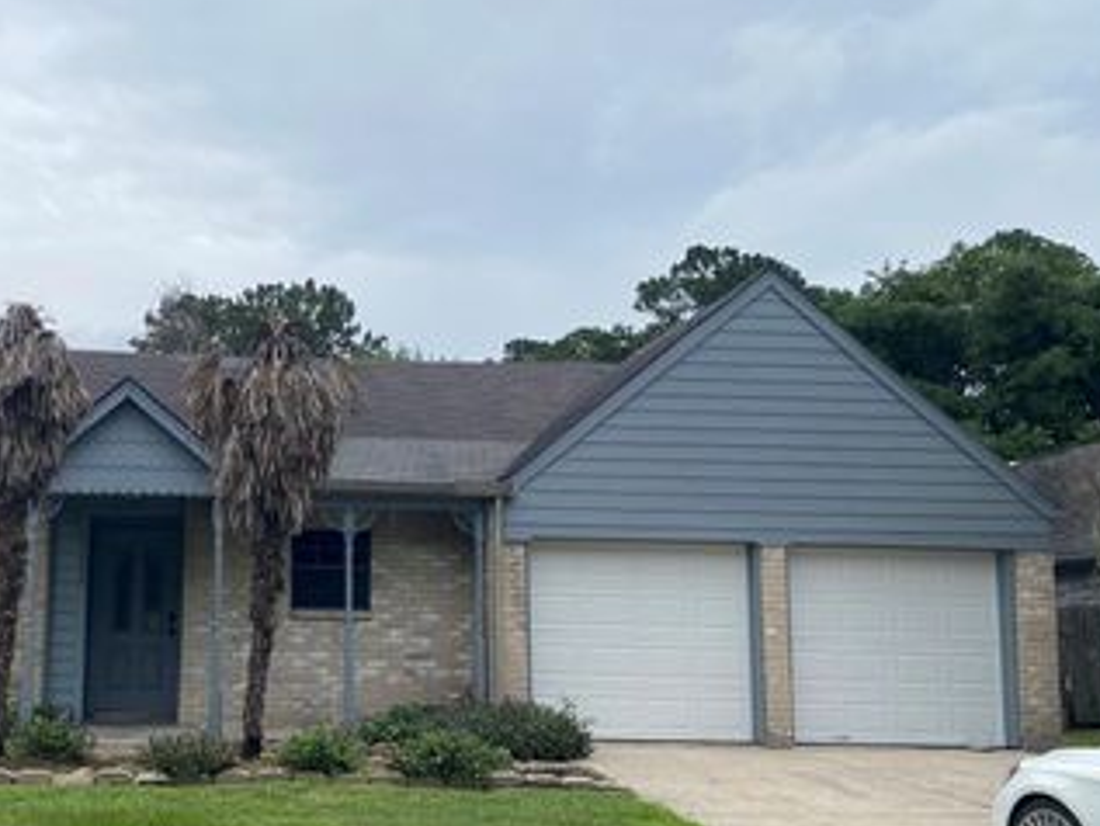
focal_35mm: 41
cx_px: 295
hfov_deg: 44.5
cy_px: 484
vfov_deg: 35.1
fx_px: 1303
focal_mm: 4.25
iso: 32
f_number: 1.8
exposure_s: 1/5025
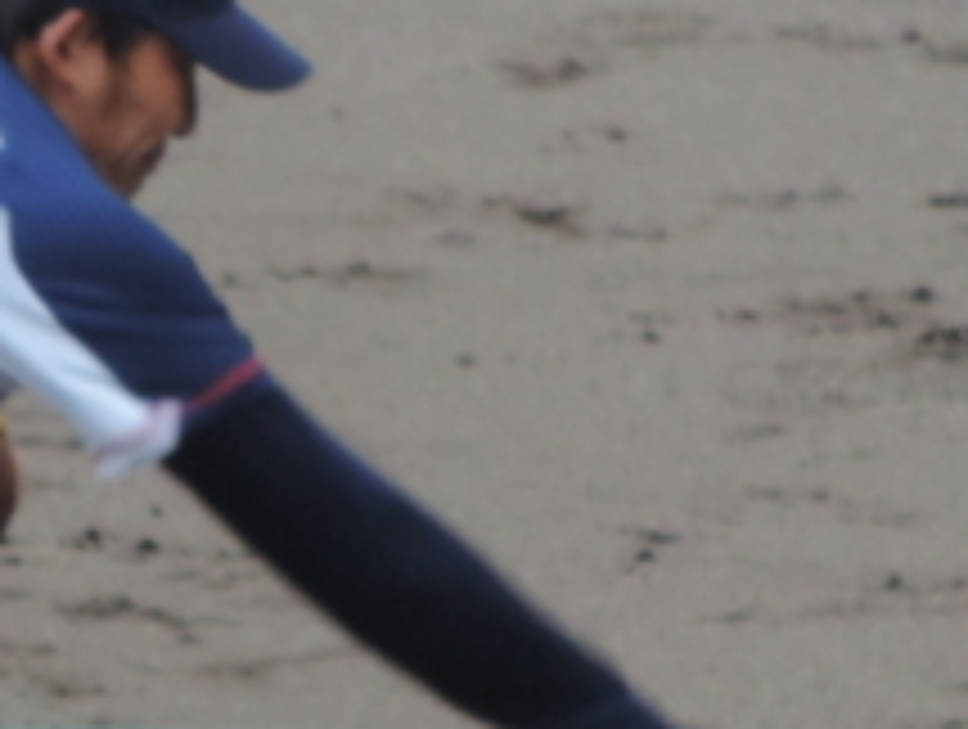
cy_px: 716
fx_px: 83220
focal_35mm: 2971
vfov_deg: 0.5
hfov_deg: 0.7
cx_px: -284
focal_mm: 142.6
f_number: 5.2
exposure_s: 1/320
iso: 400
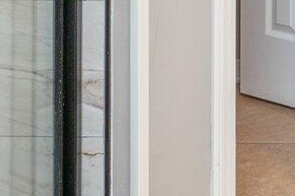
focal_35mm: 99
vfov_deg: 11.4
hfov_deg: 17.7
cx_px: 486
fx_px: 811
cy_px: -274
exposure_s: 1/30
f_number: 9
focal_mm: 14
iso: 200
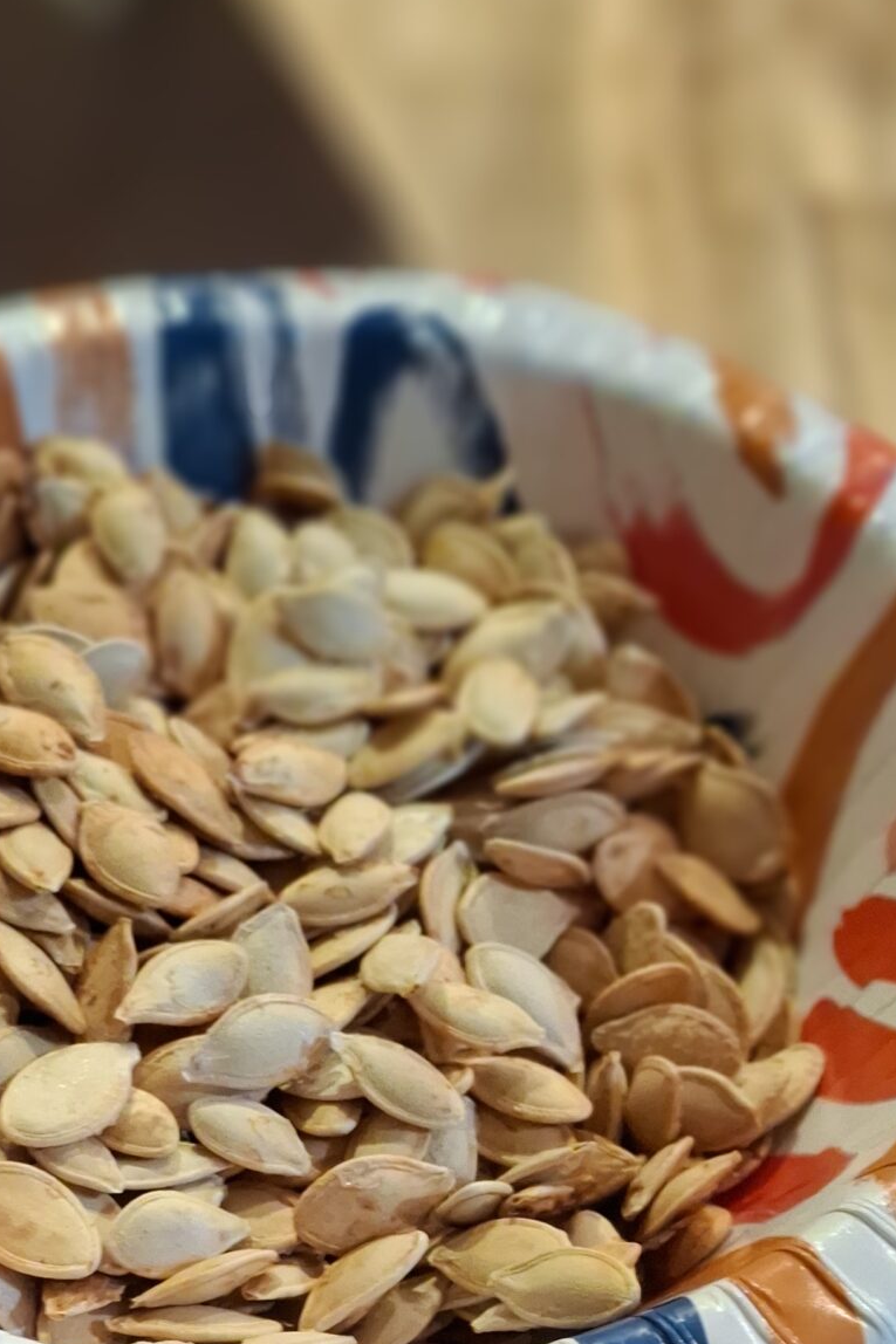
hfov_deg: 23.0
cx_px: 176
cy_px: 1278
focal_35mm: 58
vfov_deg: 32.3
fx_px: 2166
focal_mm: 4.69
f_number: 1.8
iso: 400
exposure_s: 1/24
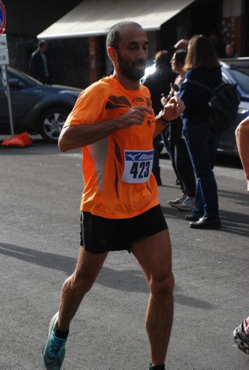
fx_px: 1084
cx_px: 124
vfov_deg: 19.4
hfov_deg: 13.1
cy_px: 185
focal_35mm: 105
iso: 1000
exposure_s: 1/1250
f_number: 5.6
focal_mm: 70
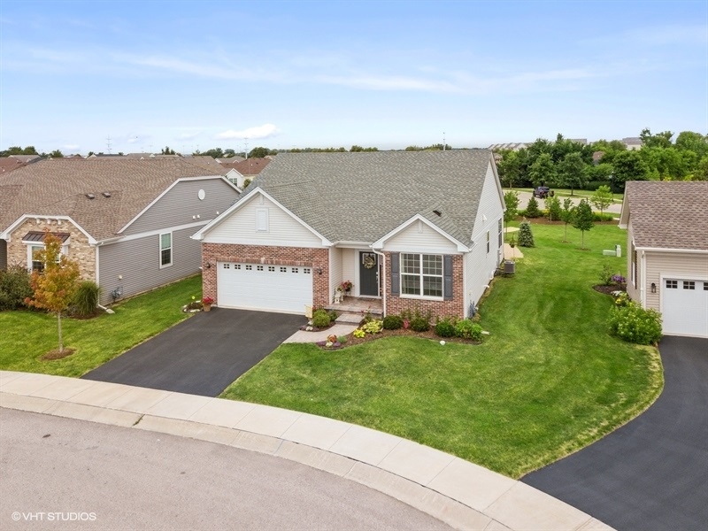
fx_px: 532
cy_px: 266
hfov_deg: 67.3
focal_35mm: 26
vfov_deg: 53.1
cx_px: 354
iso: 100
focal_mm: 4.73
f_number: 2.2
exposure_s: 1/1000
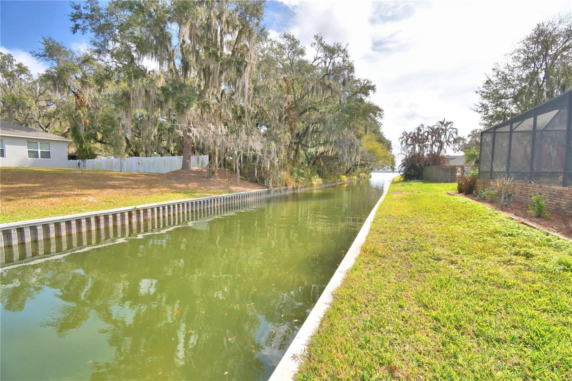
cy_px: 190
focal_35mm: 15
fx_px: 238
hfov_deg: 100.4
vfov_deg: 77.3
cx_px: 286
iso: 100
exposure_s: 1/250
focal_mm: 10
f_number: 9
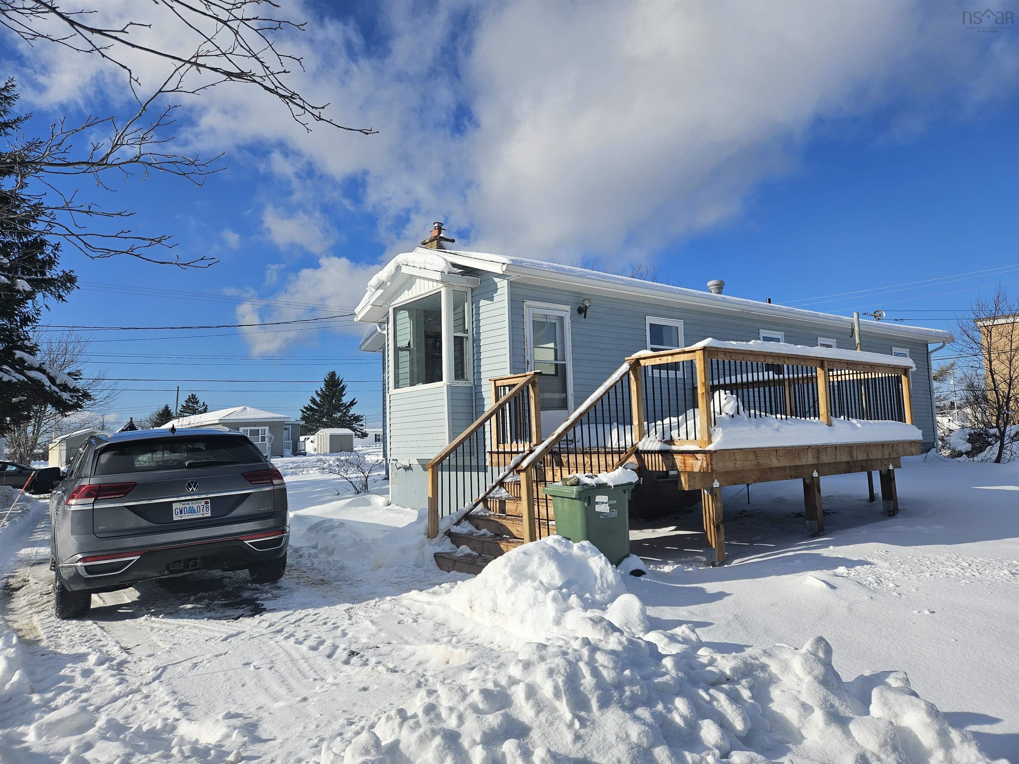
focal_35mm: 23
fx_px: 677
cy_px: 382
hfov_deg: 73.9
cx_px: 510
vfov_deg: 58.9
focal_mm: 5.4
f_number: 1.8
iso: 25
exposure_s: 1/3464
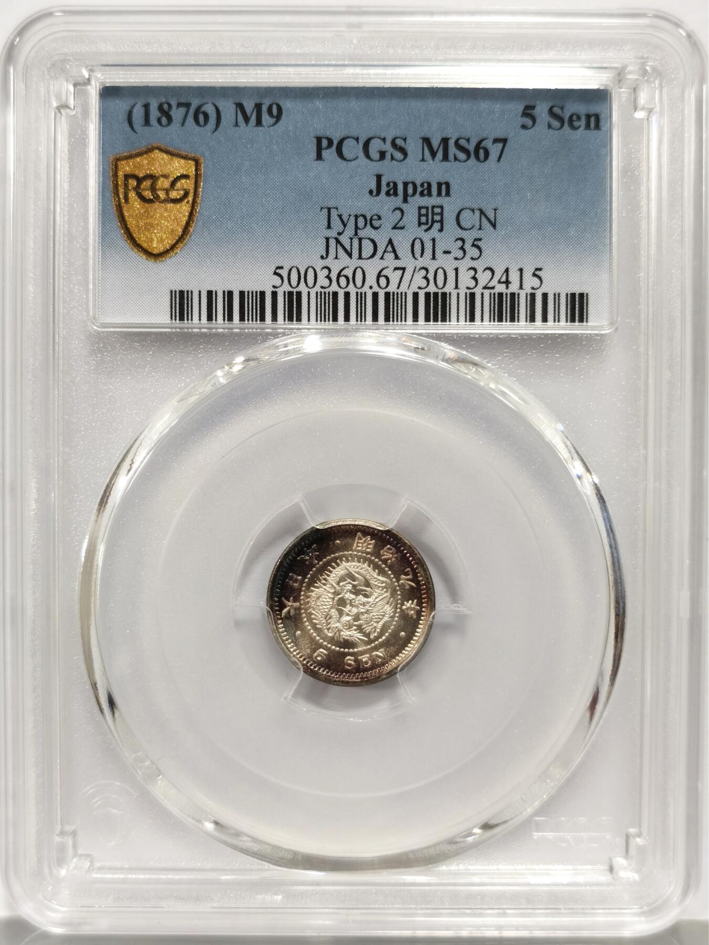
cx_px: 354
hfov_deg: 27.0
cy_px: 472
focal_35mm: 54
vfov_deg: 35.5
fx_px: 1475
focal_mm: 5.56
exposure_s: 1/100
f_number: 16
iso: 125
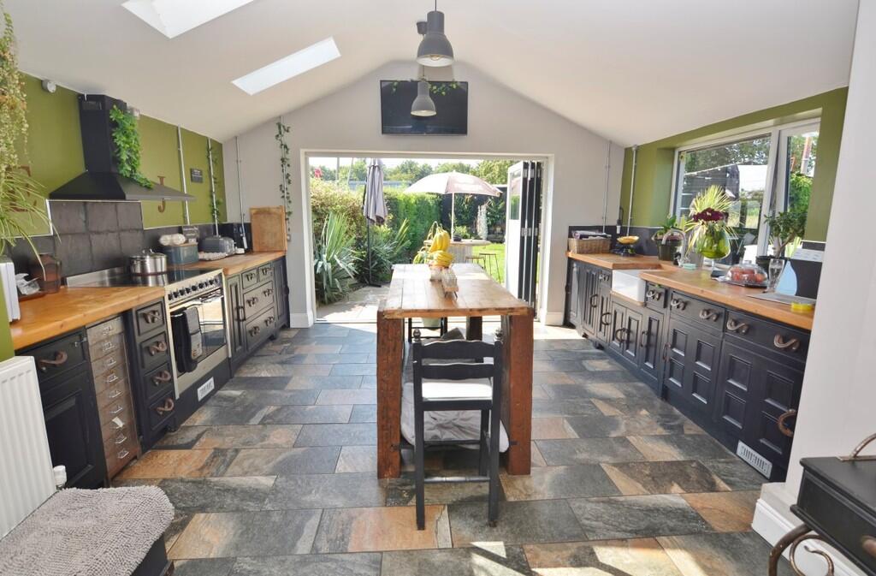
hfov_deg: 90.3
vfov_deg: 66.9
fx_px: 436
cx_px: 438
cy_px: 288
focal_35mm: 18
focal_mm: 12
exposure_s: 1/125
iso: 160
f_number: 5.6
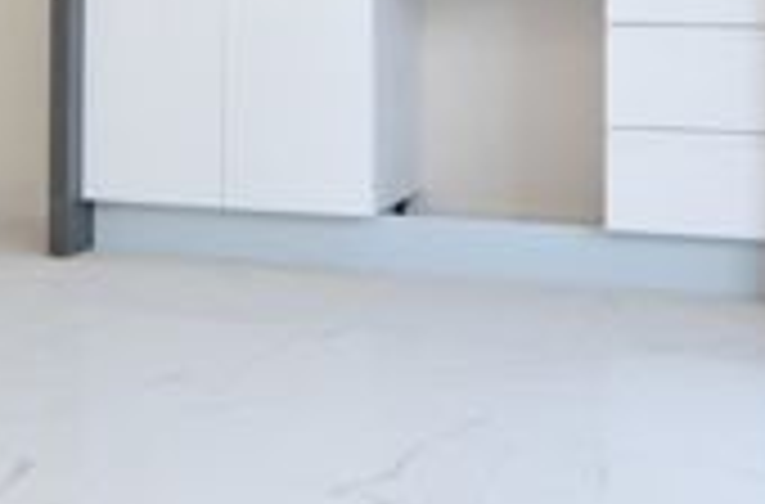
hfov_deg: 23.2
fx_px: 1842
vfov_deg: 14.9
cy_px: -140
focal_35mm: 87
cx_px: 182
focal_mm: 14
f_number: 4.8
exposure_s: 1/60
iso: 360
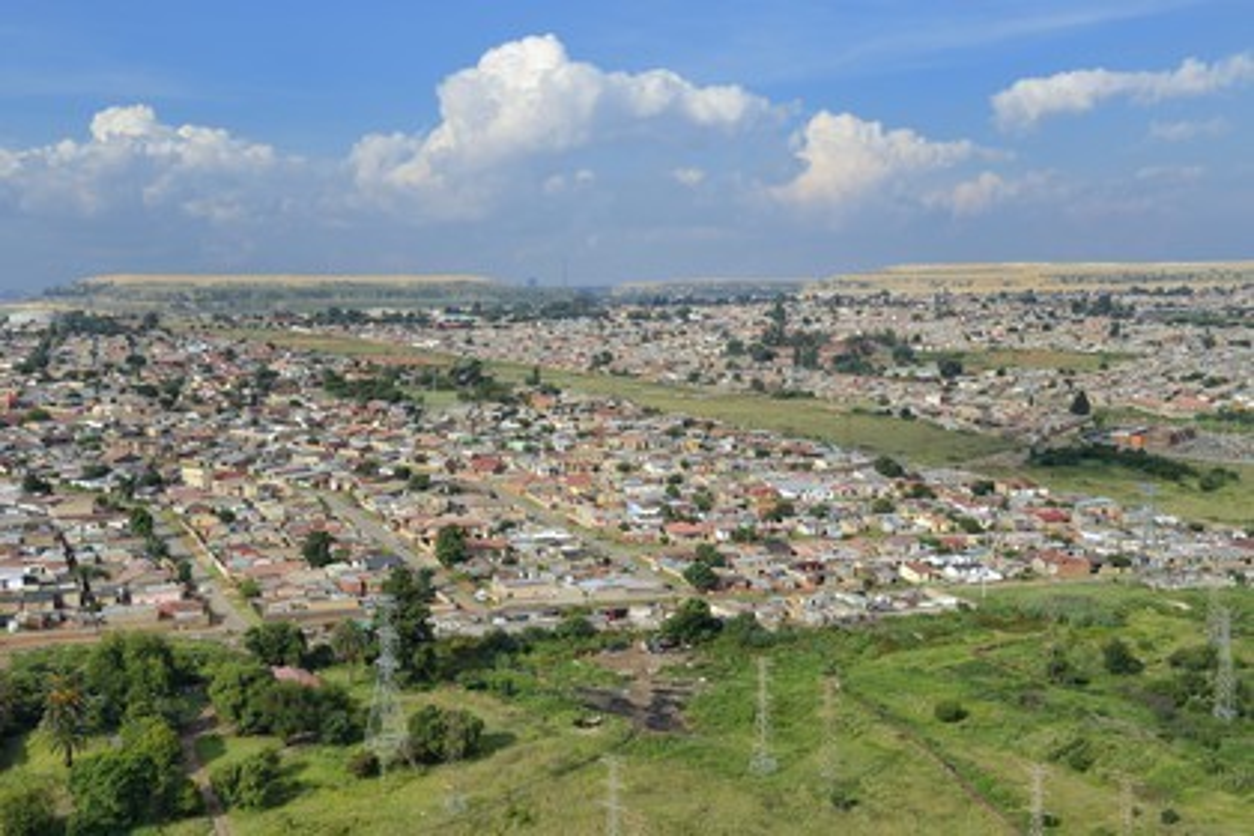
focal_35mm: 45
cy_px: 418
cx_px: 627
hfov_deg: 43.6
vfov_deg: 29.9
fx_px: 1567
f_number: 14
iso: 200
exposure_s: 1/250
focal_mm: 45
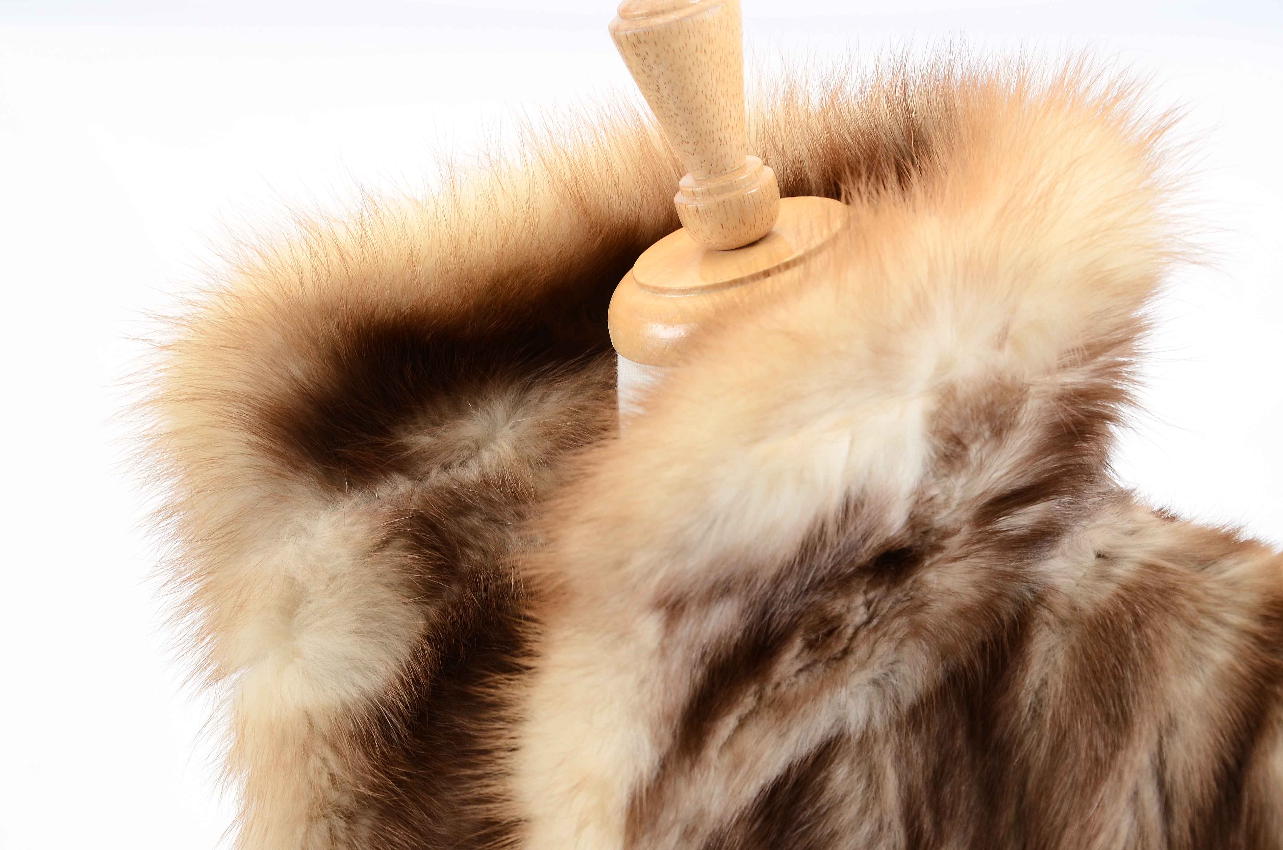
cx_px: 642
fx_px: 2401
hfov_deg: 29.9
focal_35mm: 68
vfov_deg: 20.1
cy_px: 425
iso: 160
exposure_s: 1/60
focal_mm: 45
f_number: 8
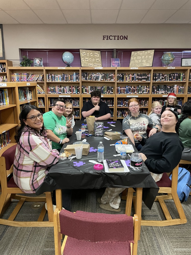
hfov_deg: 53.1
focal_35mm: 26
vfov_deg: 67.3
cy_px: 128
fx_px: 191
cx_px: 96
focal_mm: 4.2
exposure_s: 1/60
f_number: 1.6
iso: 400
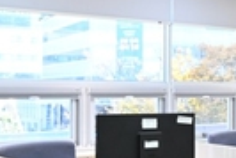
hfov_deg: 23.6
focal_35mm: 83
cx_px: 224
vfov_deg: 15.8
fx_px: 546
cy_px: 190
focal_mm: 18.5
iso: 2000
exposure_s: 1/250
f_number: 5.6
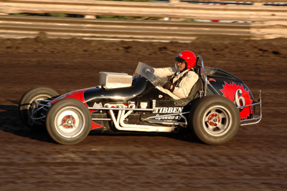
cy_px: 96
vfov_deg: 6.8
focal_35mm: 202
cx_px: 144
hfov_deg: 10.2
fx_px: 1615
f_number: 7.1
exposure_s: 1/500
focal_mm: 135
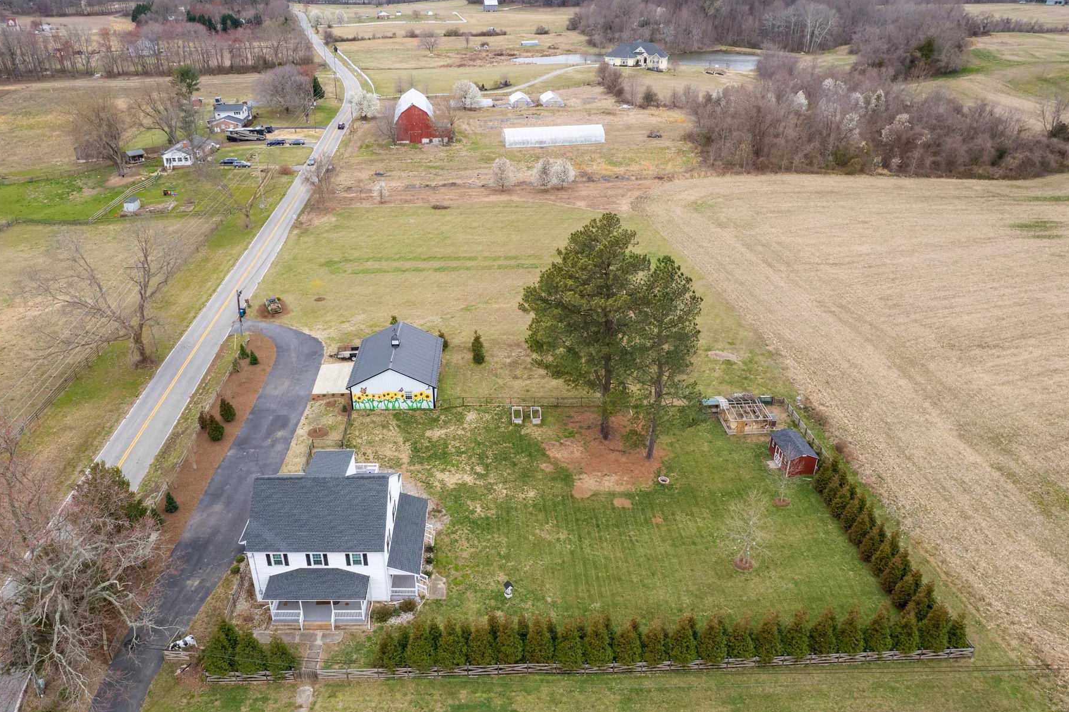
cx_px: 497
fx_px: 742
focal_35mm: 25
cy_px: 365
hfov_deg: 71.4
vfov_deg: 51.2
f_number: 2.8
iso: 100
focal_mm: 8.38
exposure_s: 1/640
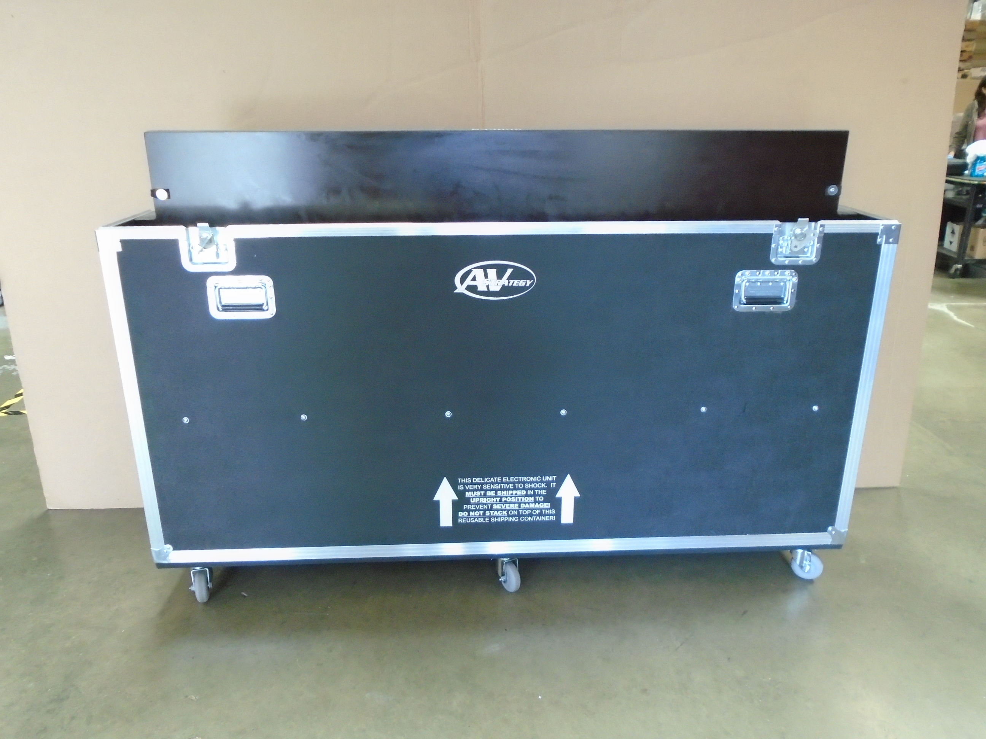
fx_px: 741
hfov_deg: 67.3
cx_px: 493
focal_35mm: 26
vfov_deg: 53.1
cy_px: 370
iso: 400
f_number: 3.2
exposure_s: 1/30
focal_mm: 4.6
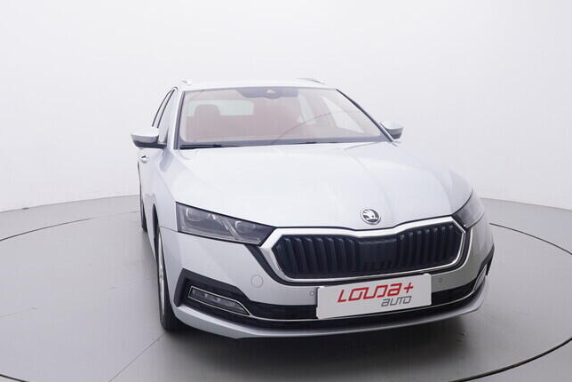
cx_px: 257
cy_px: 176
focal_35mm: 36
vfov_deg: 37.1
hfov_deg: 53.3
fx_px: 569
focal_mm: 15
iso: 200
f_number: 5
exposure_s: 1/80
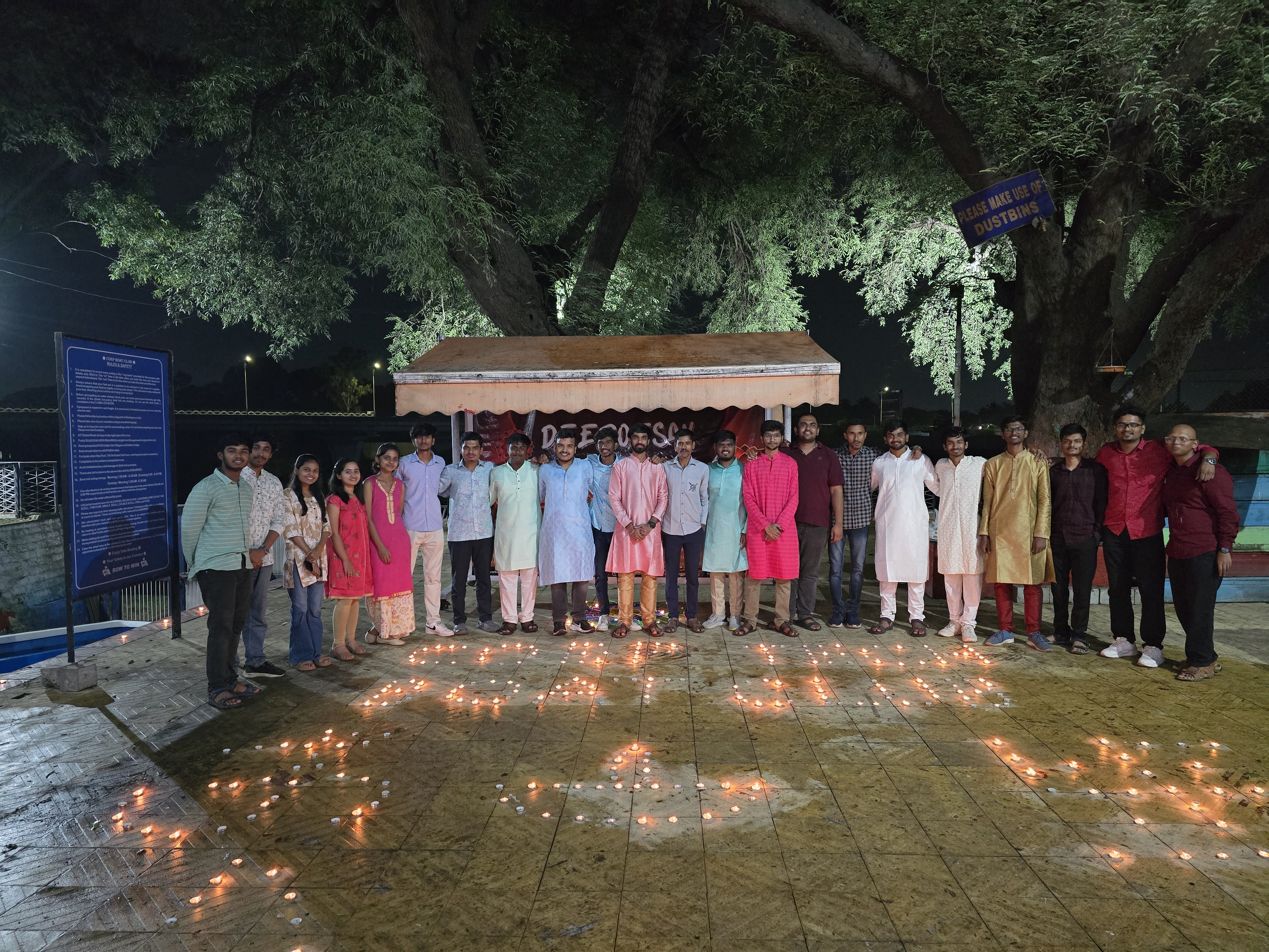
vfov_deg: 58.9
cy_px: 476
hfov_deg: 73.9
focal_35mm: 23
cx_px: 634
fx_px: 843
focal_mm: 6.3
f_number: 1.7
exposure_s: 1/50
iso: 1600
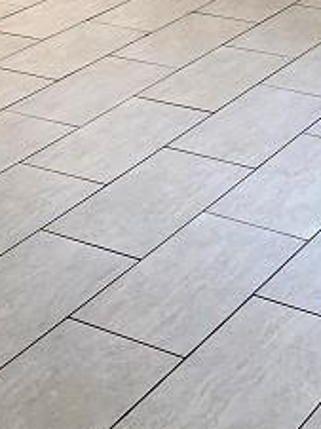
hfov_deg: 15.8
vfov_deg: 19.8
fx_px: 1152
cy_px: -92
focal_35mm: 93
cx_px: 255
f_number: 1.8
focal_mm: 4.25
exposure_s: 1/120
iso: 125
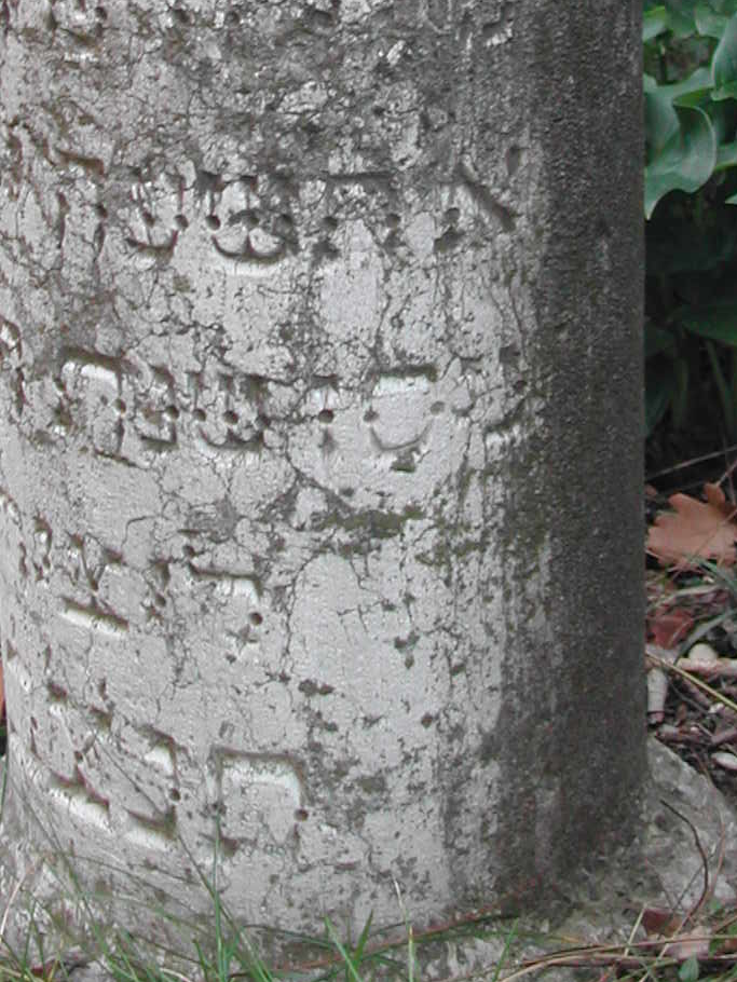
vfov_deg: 16.5
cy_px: -6
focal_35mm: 117
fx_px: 3320
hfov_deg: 12.7
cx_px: 328
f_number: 3.2
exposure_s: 1/30
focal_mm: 11.1
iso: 100
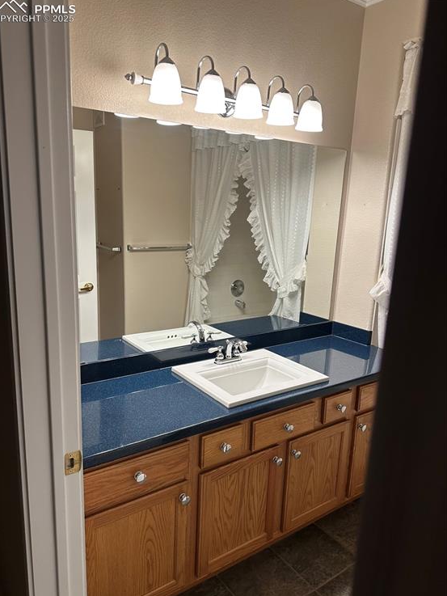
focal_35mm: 25
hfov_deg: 54.9
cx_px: 217
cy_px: 307
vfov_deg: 69.4
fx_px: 430
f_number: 1.78
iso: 125
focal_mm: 6.86
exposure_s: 1/120
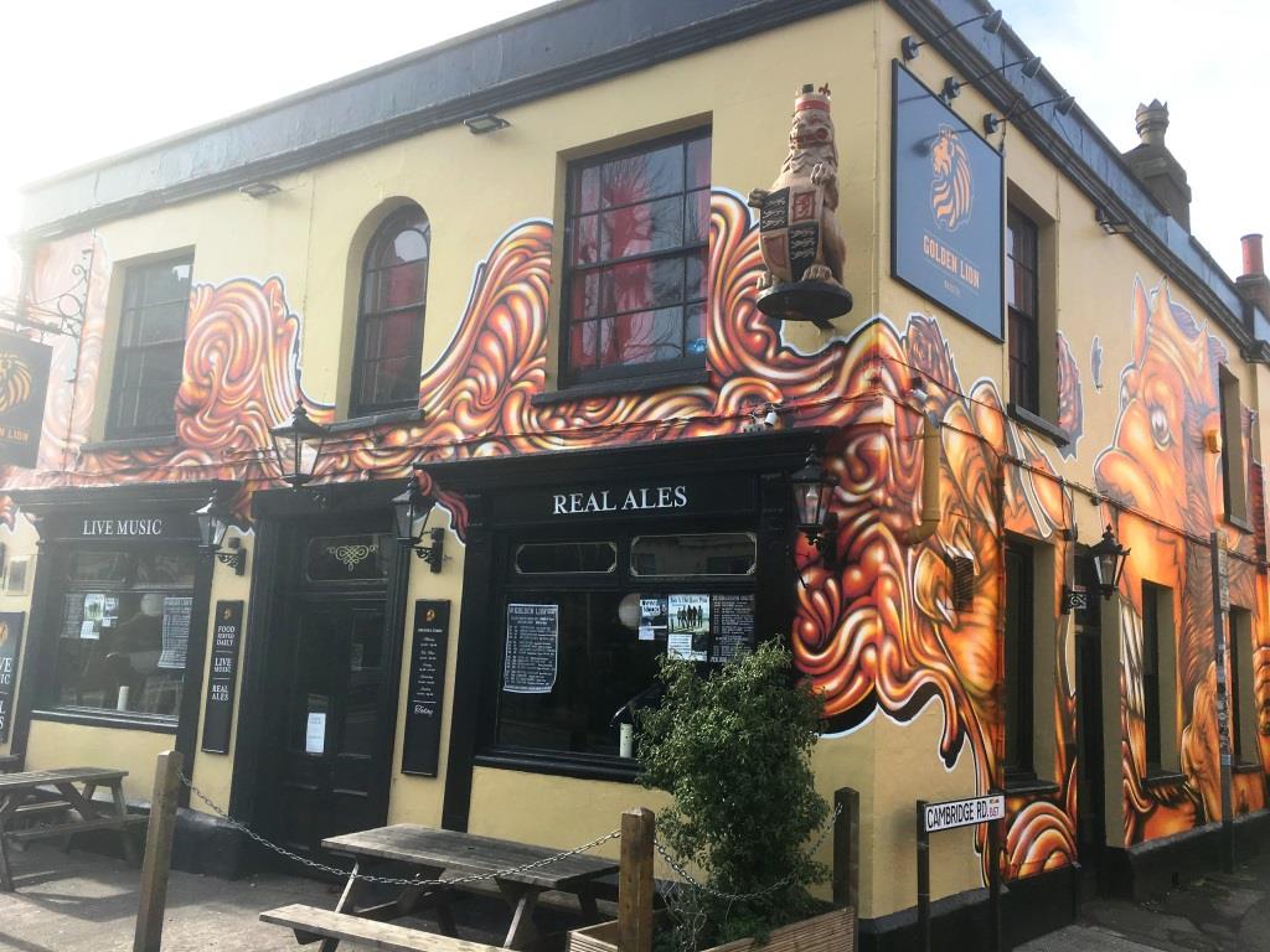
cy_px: 476
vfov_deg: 48.2
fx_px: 1064
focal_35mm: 29
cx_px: 635
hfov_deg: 61.7
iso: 25
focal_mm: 4.15
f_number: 2.2
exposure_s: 1/620
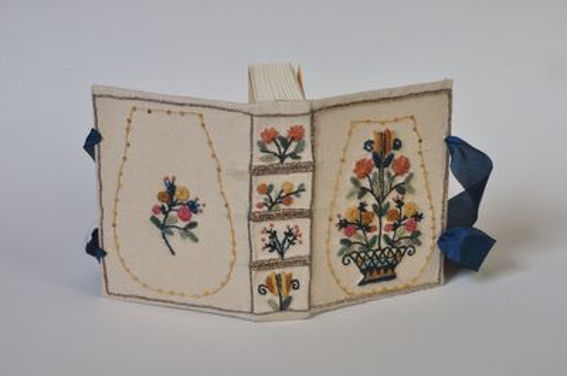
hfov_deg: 23.4
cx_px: 284
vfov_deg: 15.6
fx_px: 1368
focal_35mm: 87
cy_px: 188
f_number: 32
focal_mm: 58
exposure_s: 2
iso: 400
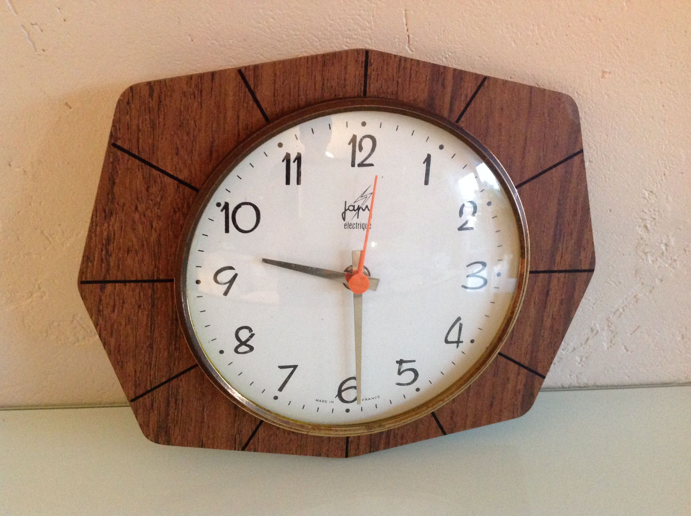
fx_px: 698
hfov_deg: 52.7
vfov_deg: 40.6
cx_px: 346
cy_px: 258
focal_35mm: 35
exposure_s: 1/17
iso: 400
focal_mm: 4.28
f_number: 2.4
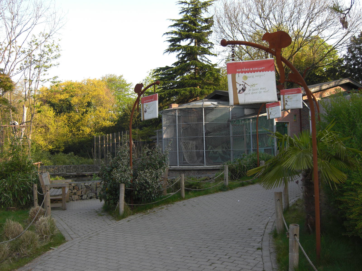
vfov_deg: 37.7
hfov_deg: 49.0
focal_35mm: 38
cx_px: 181
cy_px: 136
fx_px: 397
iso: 80
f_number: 2.8
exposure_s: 1/320
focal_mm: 7.9
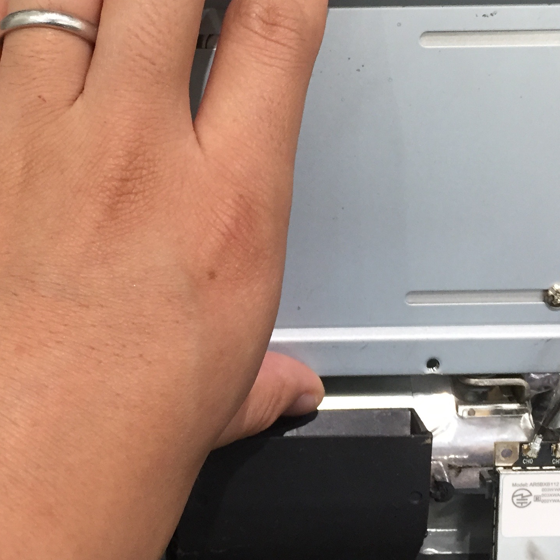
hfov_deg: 29.4
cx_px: 188
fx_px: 1062
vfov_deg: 29.5
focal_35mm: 58
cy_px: 240
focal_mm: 4.15
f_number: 2.2
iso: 160
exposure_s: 1/33
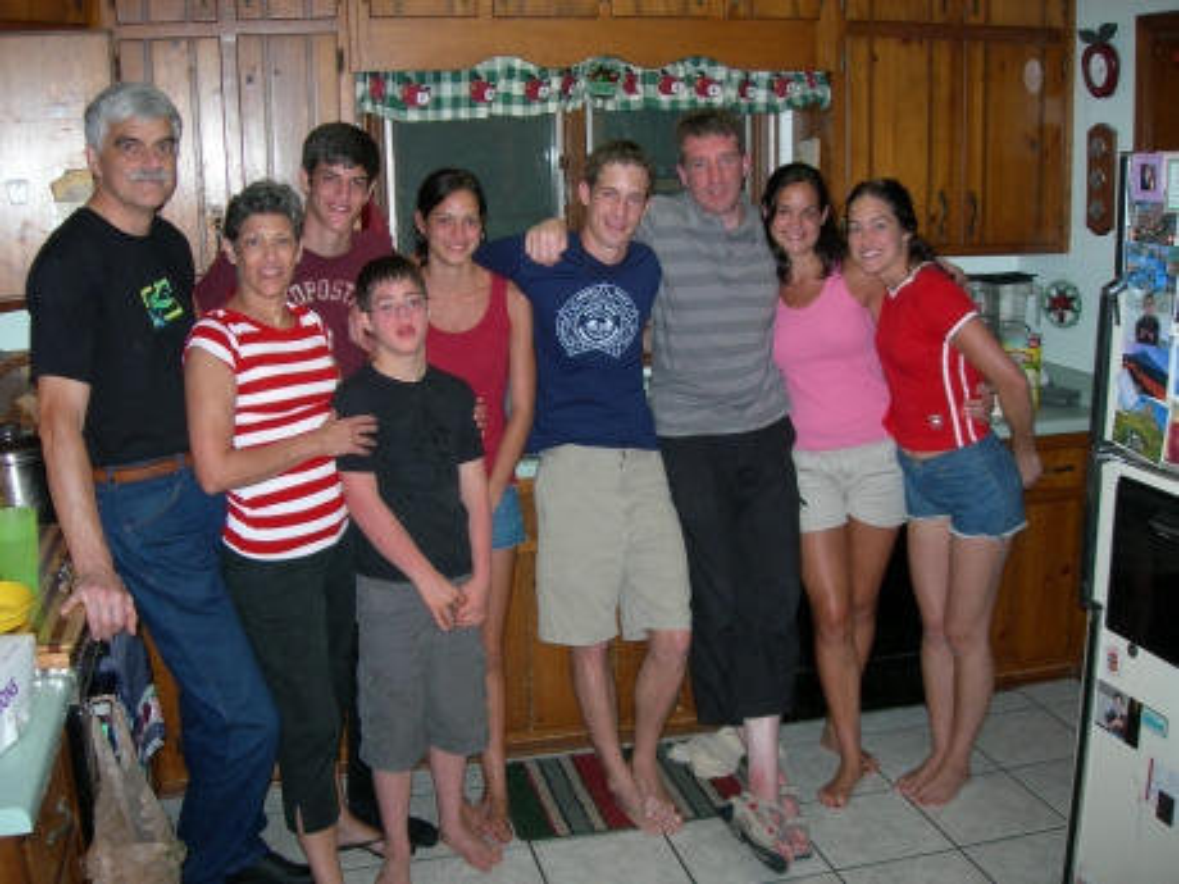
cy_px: 442
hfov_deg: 49.0
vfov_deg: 37.7
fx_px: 1294
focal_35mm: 38
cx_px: 590
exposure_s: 1/60.1
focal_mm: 7.8
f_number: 2.8
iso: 96
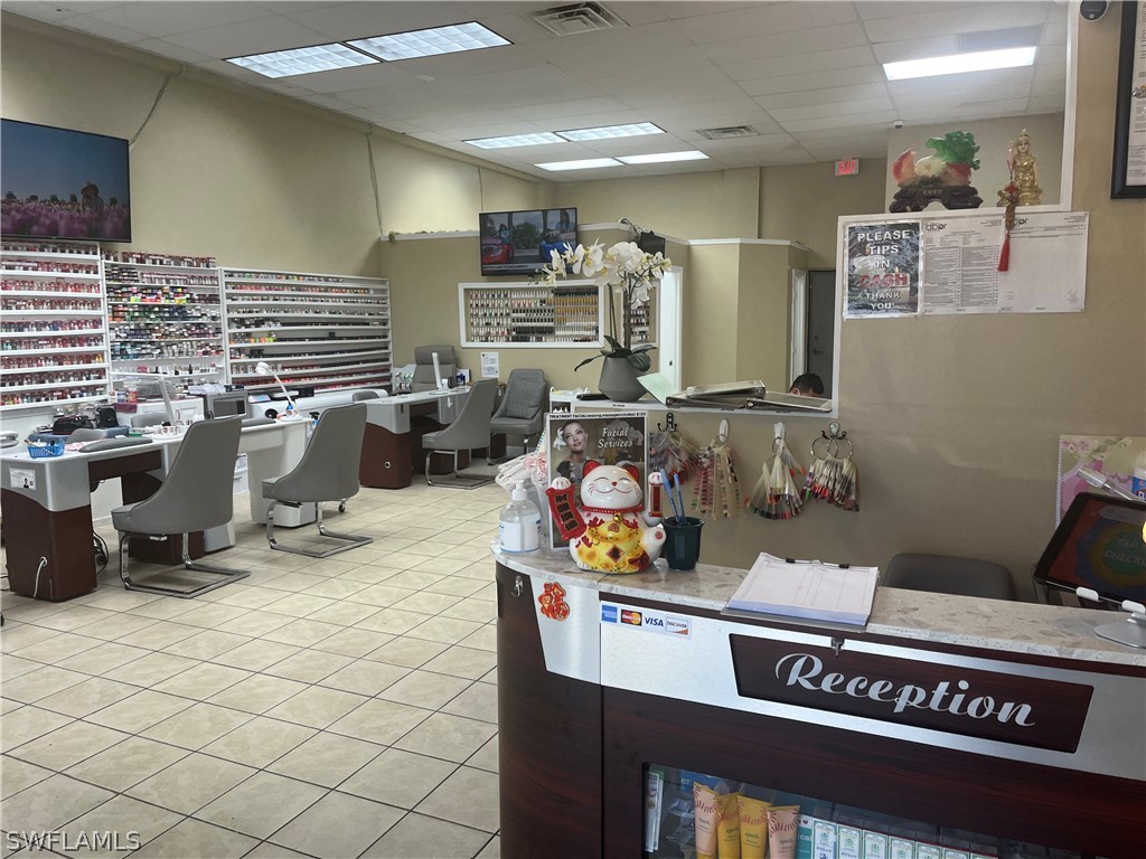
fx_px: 861
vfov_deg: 53.1
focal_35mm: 26
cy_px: 430
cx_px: 573
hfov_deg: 67.3
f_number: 1.6
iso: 40
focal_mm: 5.1
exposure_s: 1/120
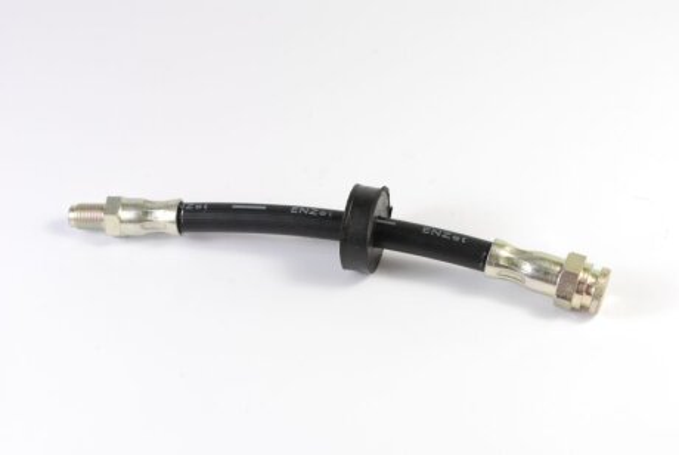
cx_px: 340
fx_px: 1416
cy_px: 228
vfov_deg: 18.2
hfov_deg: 27.0
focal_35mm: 75
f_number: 13
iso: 560
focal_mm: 50
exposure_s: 1/30
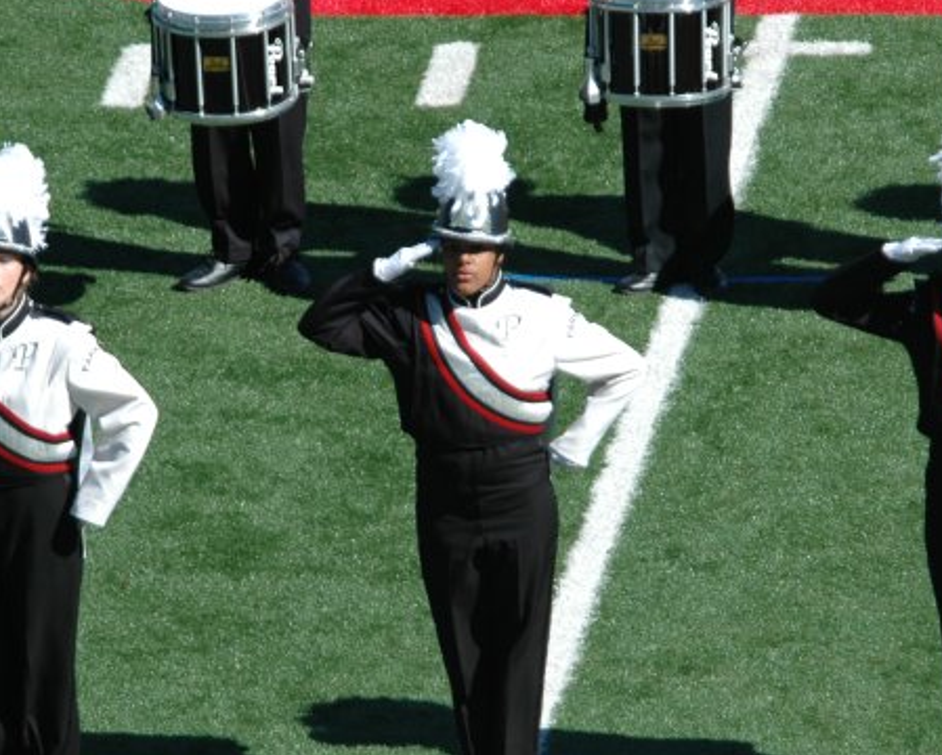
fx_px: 18863
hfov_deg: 2.9
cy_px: 476
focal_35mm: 676
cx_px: 466
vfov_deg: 2.3
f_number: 5.6
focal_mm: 270
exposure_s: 1/640
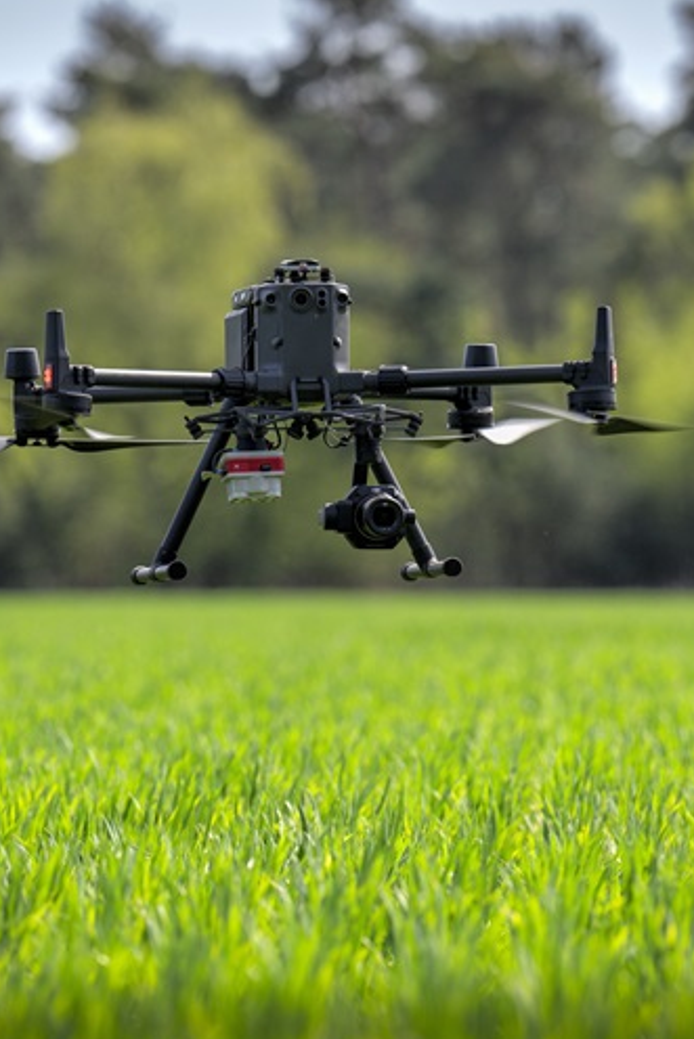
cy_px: 520
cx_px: 340
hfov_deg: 5.1
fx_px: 7773
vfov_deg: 7.7
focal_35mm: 269
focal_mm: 178
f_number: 4
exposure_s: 1/1000
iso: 250
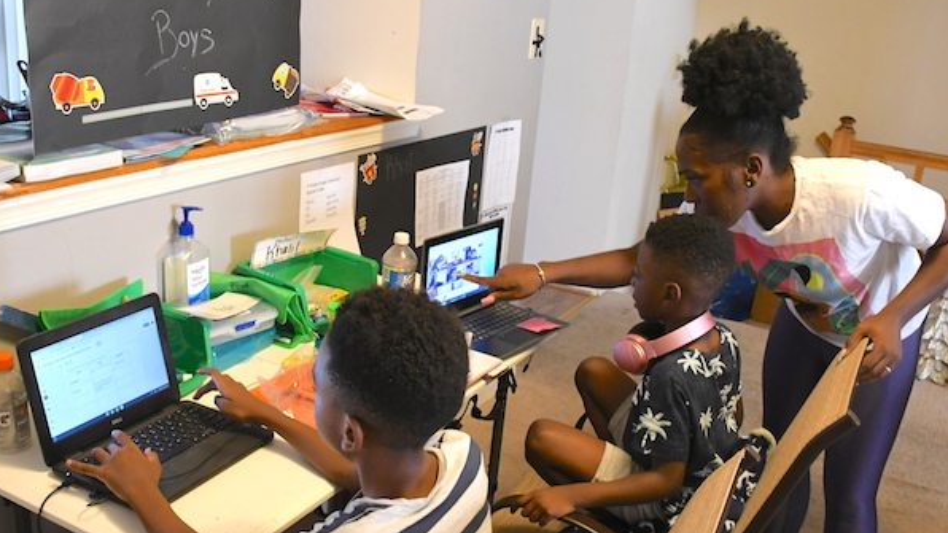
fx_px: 955
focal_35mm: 38
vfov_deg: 31.1
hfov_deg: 52.8
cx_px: 472
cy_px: 297
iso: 3200
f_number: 5.6
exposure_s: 1/60
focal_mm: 18
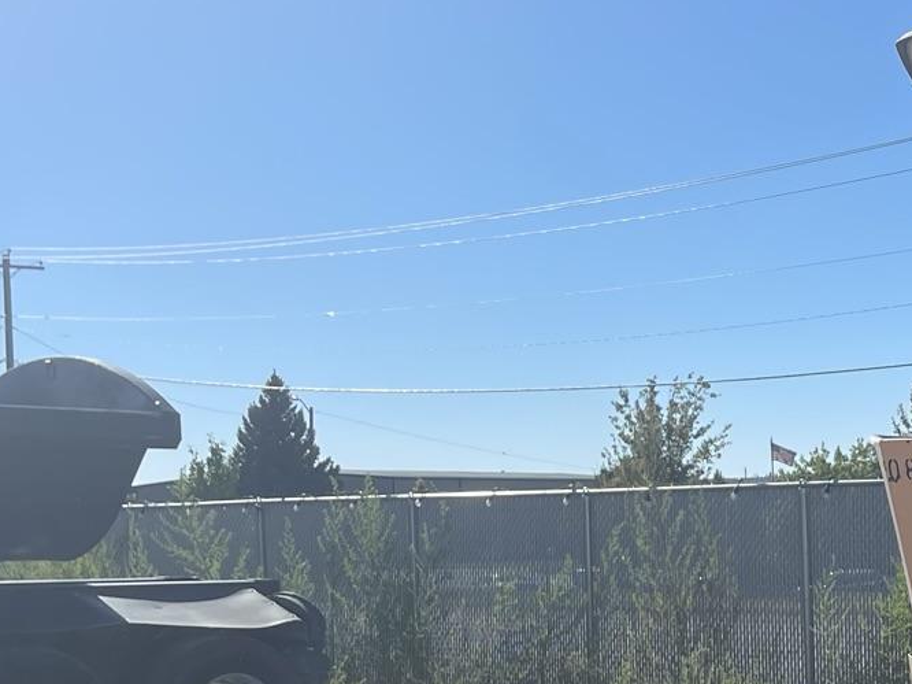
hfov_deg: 22.7
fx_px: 2107
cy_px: 629
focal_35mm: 80
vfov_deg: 18.1
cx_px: 1061
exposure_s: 1/5376
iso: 32
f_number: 1.6
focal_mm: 5.1
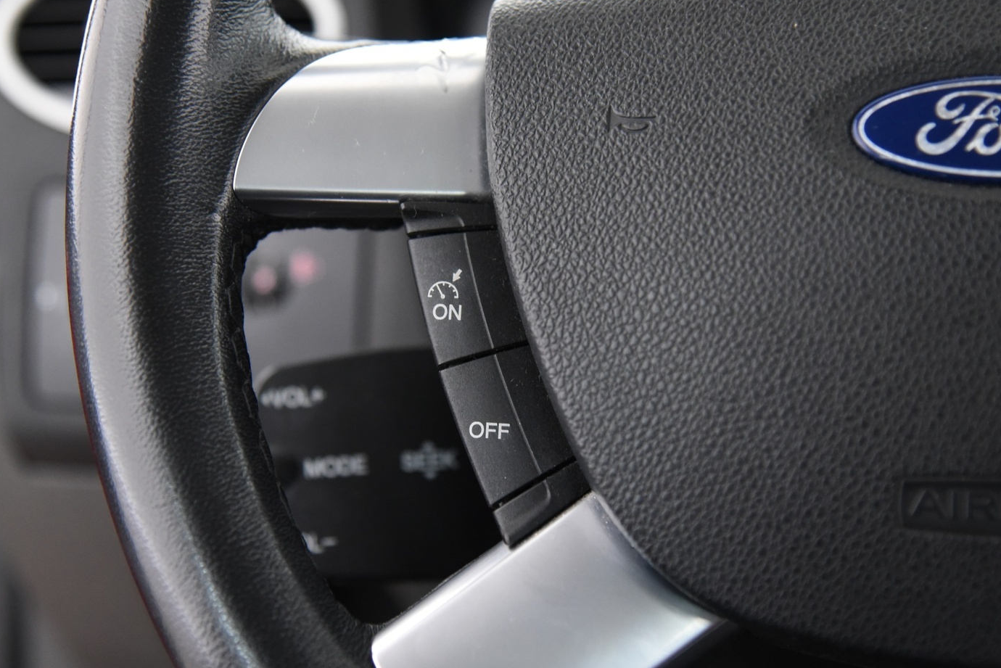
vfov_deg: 20.0
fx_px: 1891
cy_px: 317
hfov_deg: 29.6
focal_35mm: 68
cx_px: 468
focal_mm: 58
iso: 4000
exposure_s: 1/20
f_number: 4
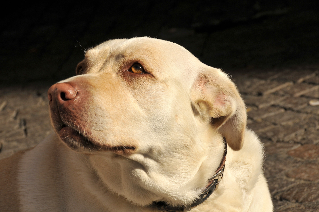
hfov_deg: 13.4
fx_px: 1354
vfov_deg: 8.9
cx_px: 160
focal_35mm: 153
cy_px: 106
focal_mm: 102
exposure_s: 1/500
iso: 200
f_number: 13
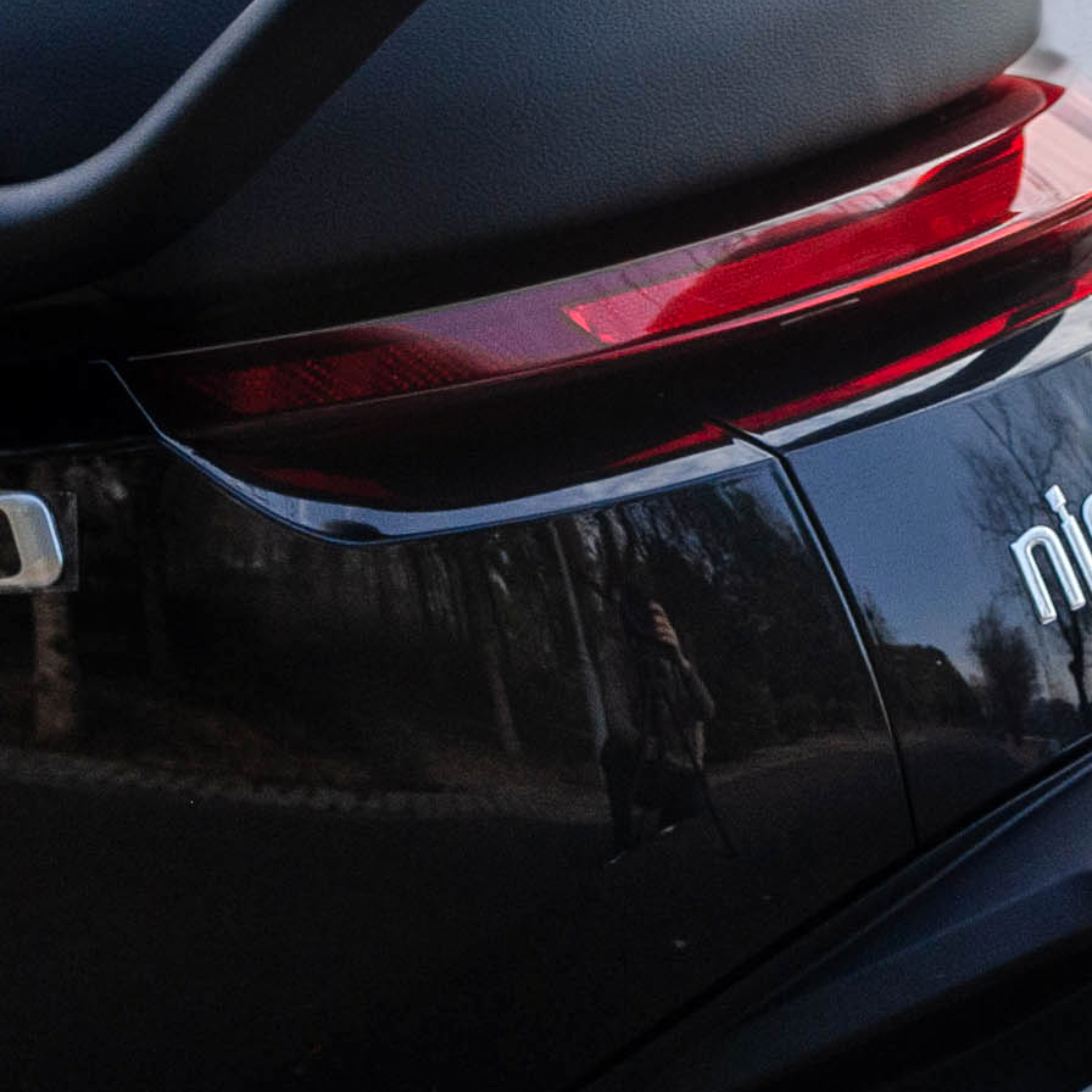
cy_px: -477
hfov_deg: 11.4
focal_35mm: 153
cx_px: 915
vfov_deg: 11.0
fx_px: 5461
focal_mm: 22
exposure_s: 1/1250
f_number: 3.2
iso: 100
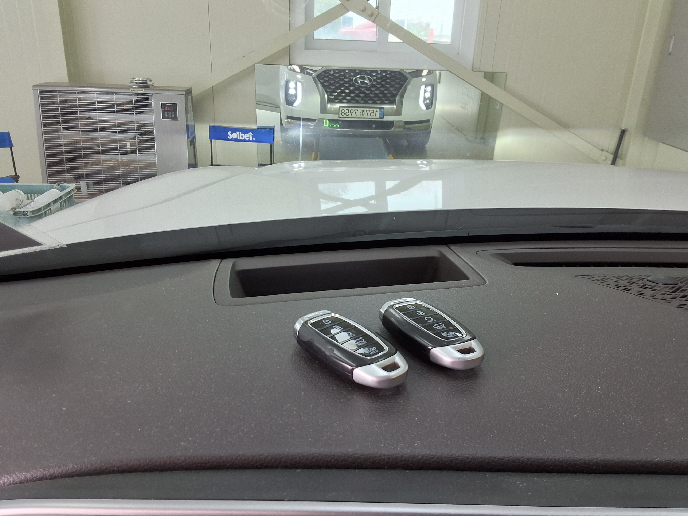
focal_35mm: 28
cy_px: 258
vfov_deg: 49.7
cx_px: 344
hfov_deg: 63.4
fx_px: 557
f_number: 1.9
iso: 50
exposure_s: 1/40
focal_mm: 2.91
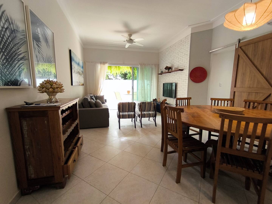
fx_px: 126
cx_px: 136
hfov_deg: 94.5
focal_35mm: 16
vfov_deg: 78.1
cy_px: 102
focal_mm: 1.65
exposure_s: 1/40
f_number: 2.2
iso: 160
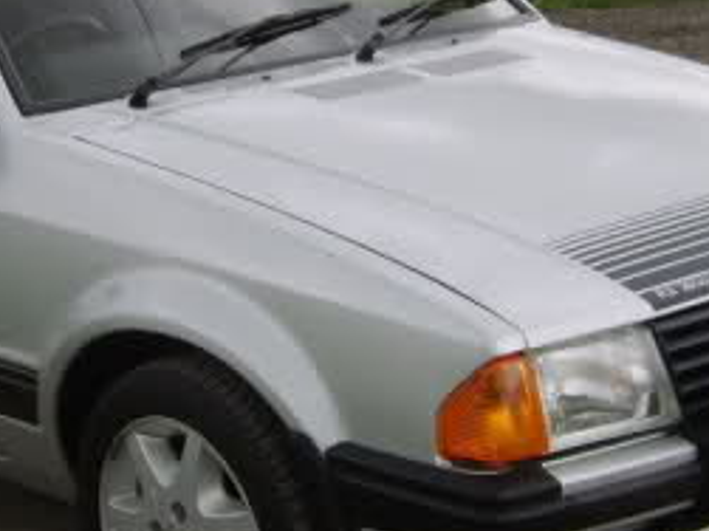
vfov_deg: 15.2
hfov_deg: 20.1
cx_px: 203
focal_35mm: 97
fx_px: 1986
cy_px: 234
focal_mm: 9.86
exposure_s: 1/192
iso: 71
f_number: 5.6
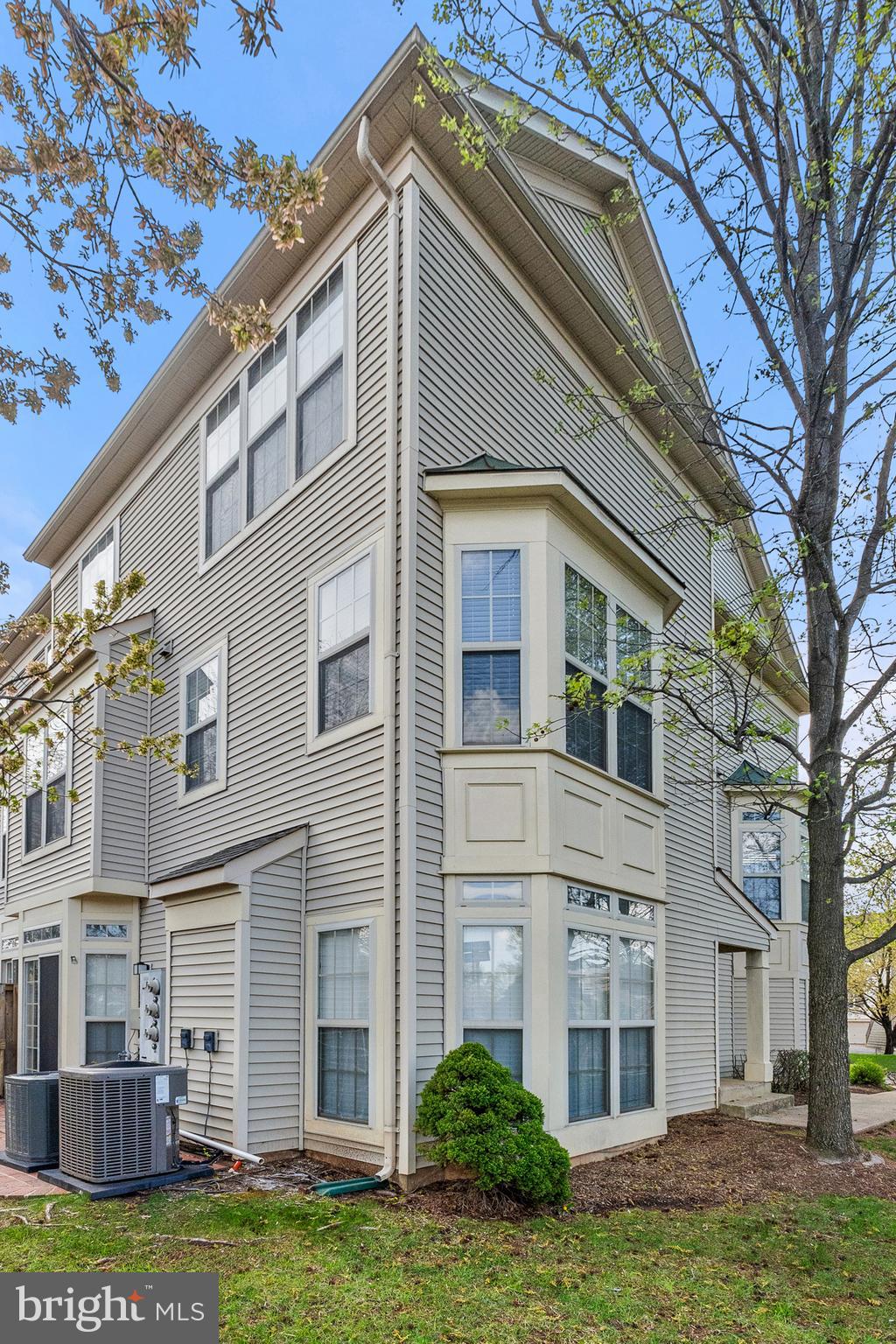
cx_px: 448
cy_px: 672
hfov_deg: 77.3
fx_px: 560
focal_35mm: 15
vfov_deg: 100.4
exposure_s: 1/800
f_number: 8
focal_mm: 10
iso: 800
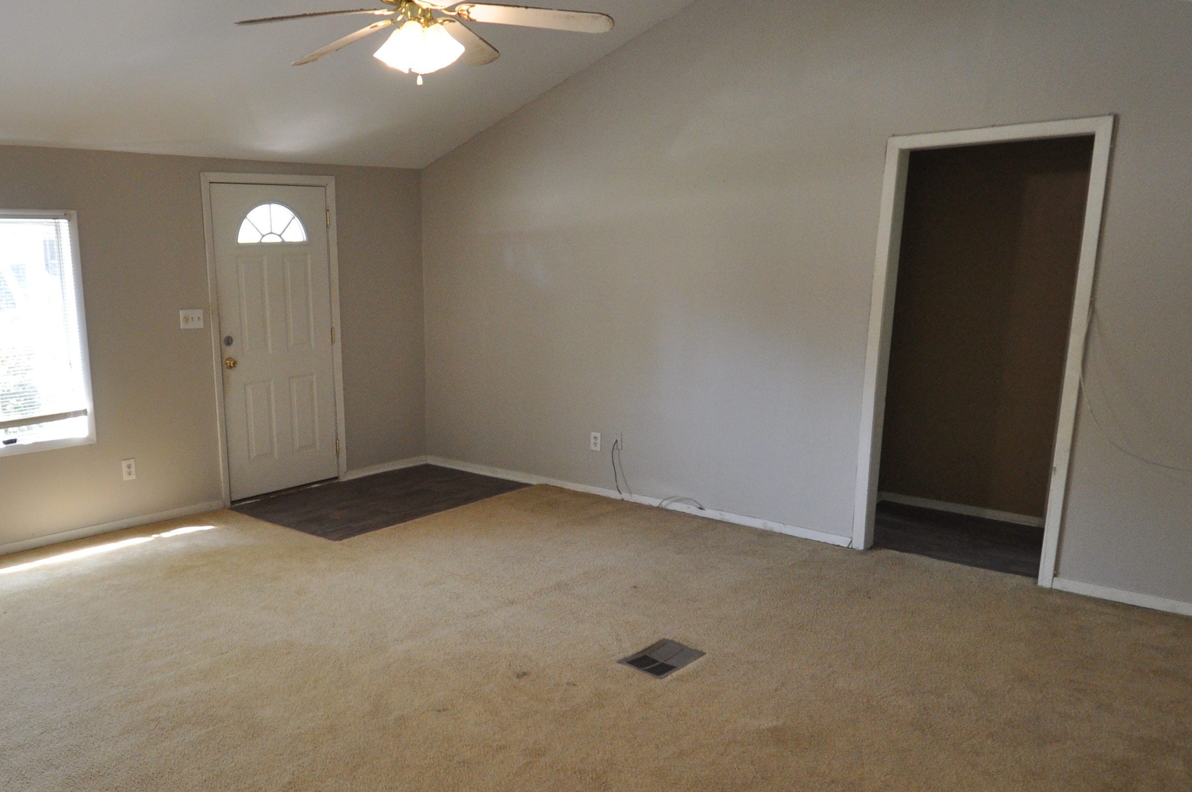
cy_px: 429
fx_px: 893
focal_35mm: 27
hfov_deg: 66.3
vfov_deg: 47.8
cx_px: 439
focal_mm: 10
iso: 720
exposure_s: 1/60
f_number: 4
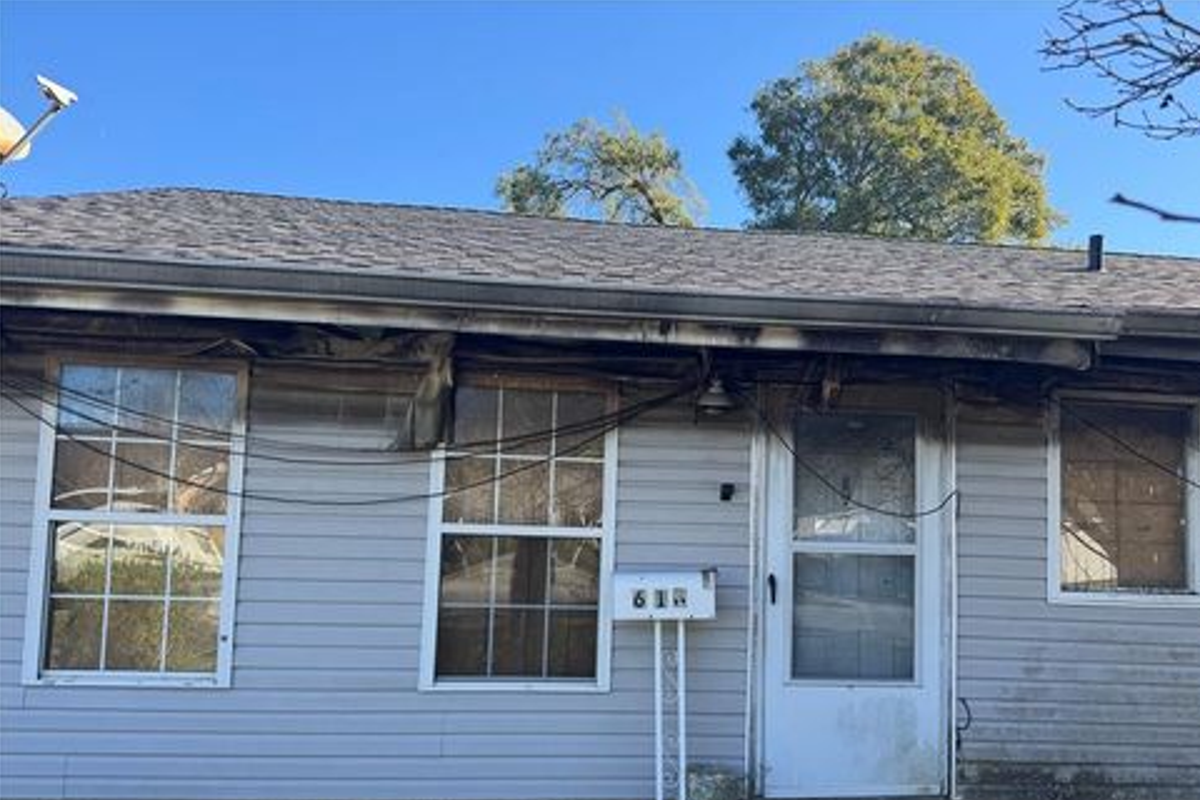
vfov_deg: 49.3
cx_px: 622
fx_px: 867
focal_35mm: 26
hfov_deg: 69.4
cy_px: 466
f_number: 1.78
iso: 80
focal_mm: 6.76
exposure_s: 1/952
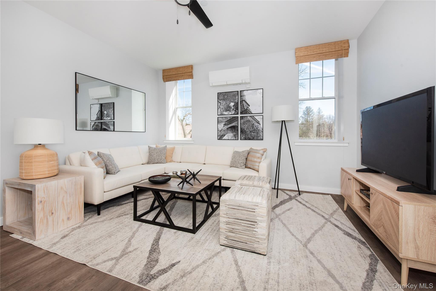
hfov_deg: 104.2
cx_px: 218
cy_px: 146
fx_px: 170
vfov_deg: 81.2
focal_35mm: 14
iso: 320
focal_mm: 14
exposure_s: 1/250
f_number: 10
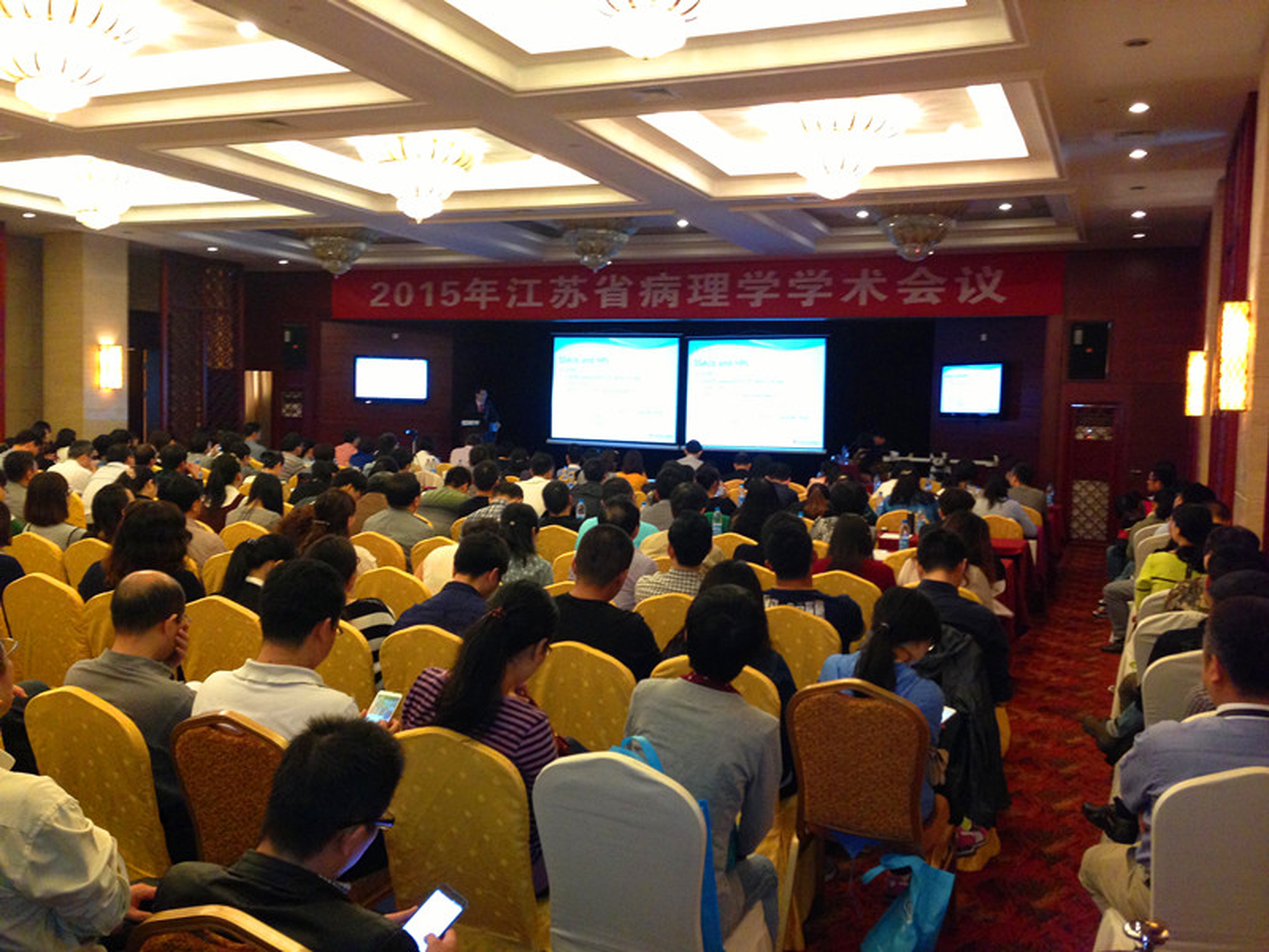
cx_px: 634
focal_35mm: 33
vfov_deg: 42.9
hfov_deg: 55.4
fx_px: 1210
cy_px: 476
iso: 250
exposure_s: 1/20
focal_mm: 4.13
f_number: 2.4
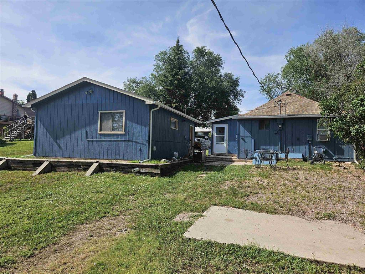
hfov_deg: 73.9
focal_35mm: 23
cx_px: 182
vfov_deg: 58.9
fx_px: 243
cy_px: 137
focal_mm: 5.4
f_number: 1.8
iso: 32
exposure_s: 1/2000
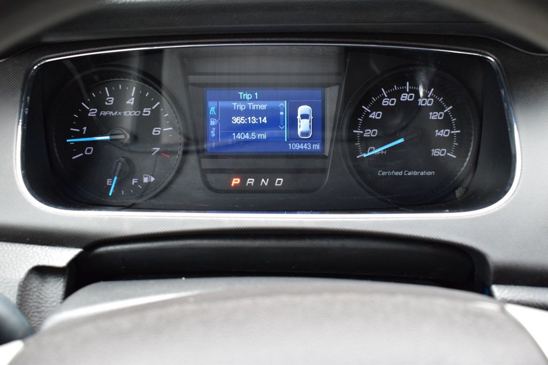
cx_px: 274
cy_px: 182
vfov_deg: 34.2
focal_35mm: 39
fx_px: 593
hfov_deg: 49.6
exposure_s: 1/15
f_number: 6.3
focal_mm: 26
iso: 450
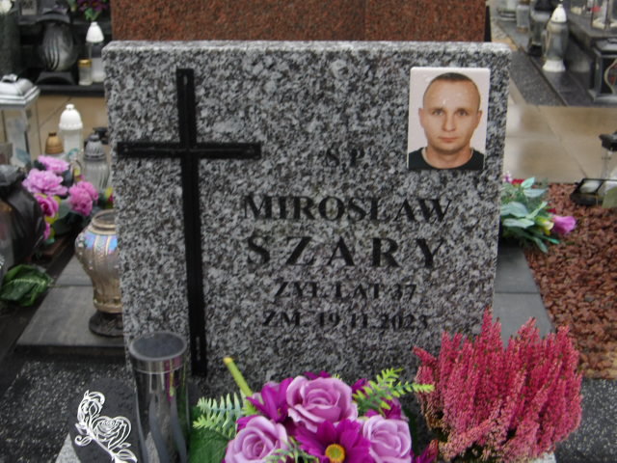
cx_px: 308
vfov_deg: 27.5
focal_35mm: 53
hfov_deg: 36.2
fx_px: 945
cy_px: 232
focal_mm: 9.4
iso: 242
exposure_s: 1/60
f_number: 4.2
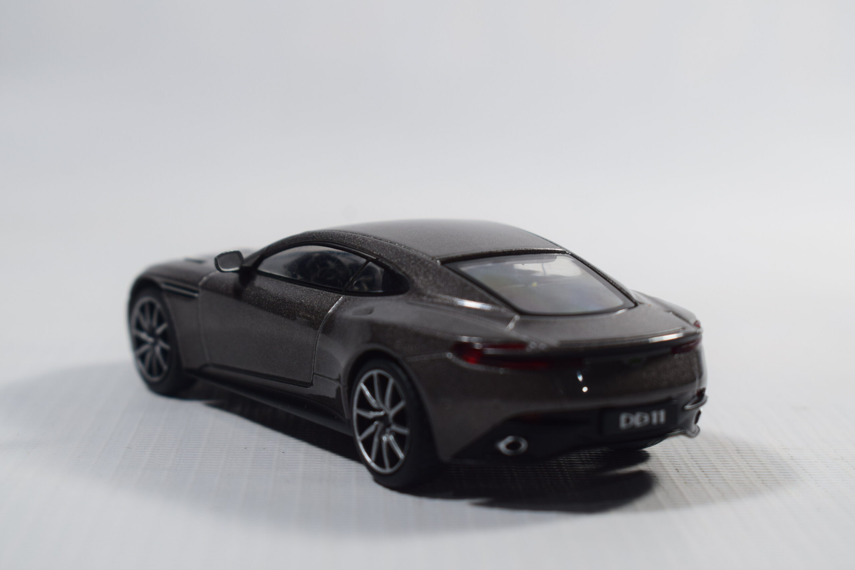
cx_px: 428
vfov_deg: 17.5
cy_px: 285
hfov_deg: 26.0
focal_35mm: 78
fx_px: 1852
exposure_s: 1/50
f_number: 8
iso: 400
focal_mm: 52
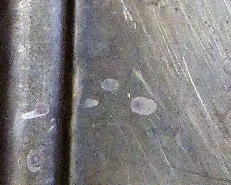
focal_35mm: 1238
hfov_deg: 1.6
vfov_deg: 1.2
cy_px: 316
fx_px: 8462
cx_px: 451
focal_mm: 31.1
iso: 400
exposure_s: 1/30
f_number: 2.8
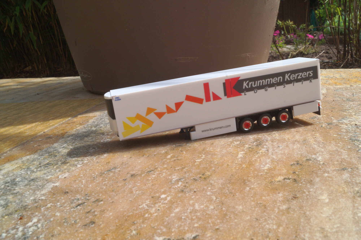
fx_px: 361
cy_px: 120
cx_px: 180
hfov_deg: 53.2
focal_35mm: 36
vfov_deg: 36.8
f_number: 22
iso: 200
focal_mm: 24
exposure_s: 1/60
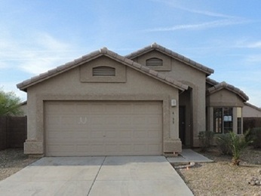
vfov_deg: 56.9
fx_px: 181
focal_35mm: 24
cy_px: 98
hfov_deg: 71.6
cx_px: 130
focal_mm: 4.3
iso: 100
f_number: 3
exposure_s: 1/800
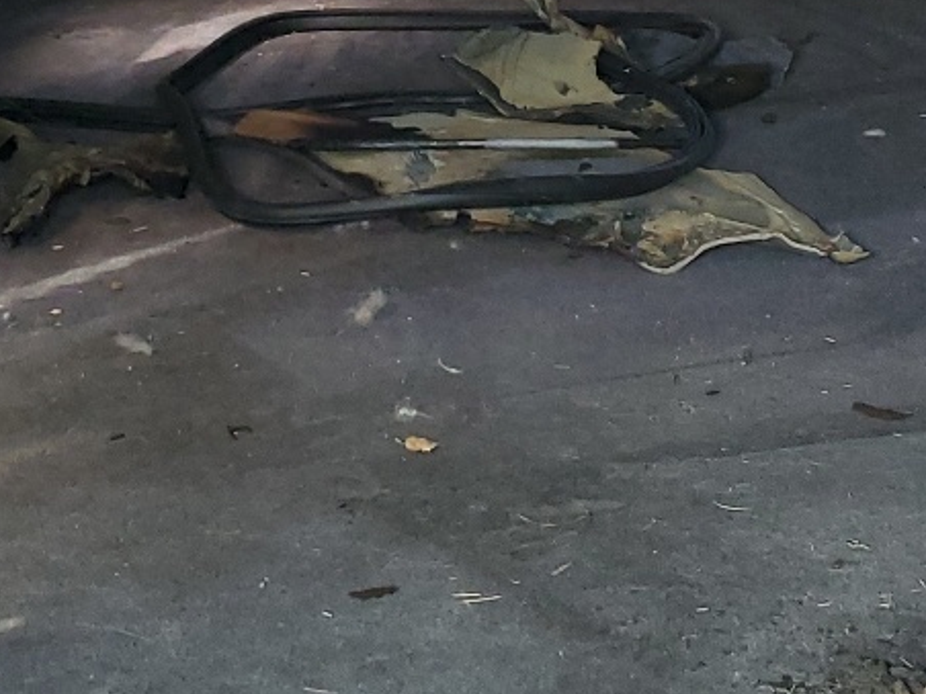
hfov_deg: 21.3
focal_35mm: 92
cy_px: -43
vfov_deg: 15.7
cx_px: 402
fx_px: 2461
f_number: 1.5
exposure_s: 1/60.2
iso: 128
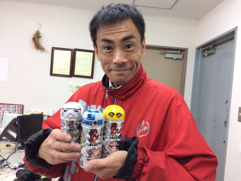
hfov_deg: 61.7
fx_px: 202
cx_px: 120
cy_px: 90
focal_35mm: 29
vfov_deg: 48.2
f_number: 2.2
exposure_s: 1/30
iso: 50
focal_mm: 4.15
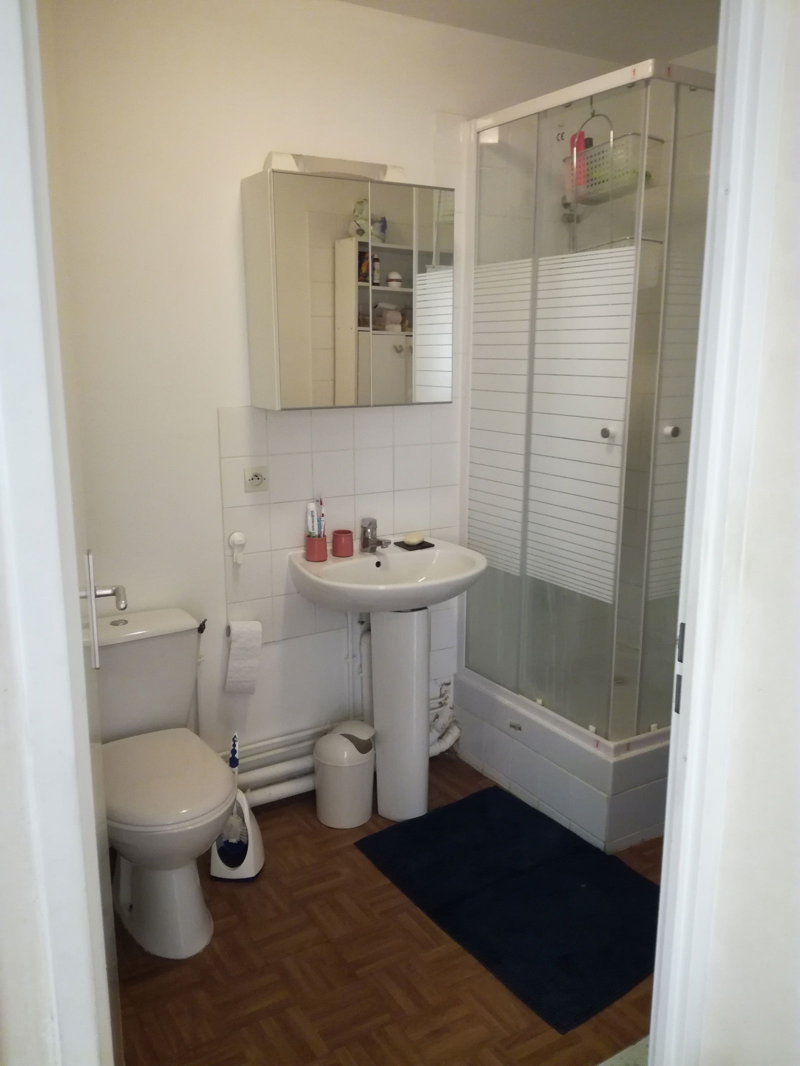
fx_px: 832
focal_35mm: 27
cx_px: 400
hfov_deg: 51.4
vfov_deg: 65.3
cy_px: 533
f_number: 2
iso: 320
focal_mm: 3.79
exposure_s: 1/25
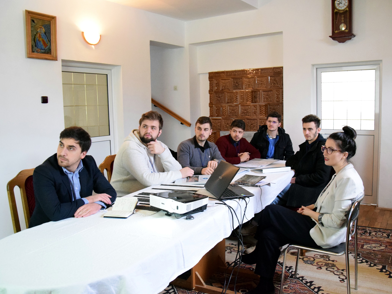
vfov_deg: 46.8
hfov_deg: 59.8
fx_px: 340
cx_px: 215
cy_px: 149
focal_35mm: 30
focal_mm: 18
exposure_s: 1/100
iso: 5000
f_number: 4.5
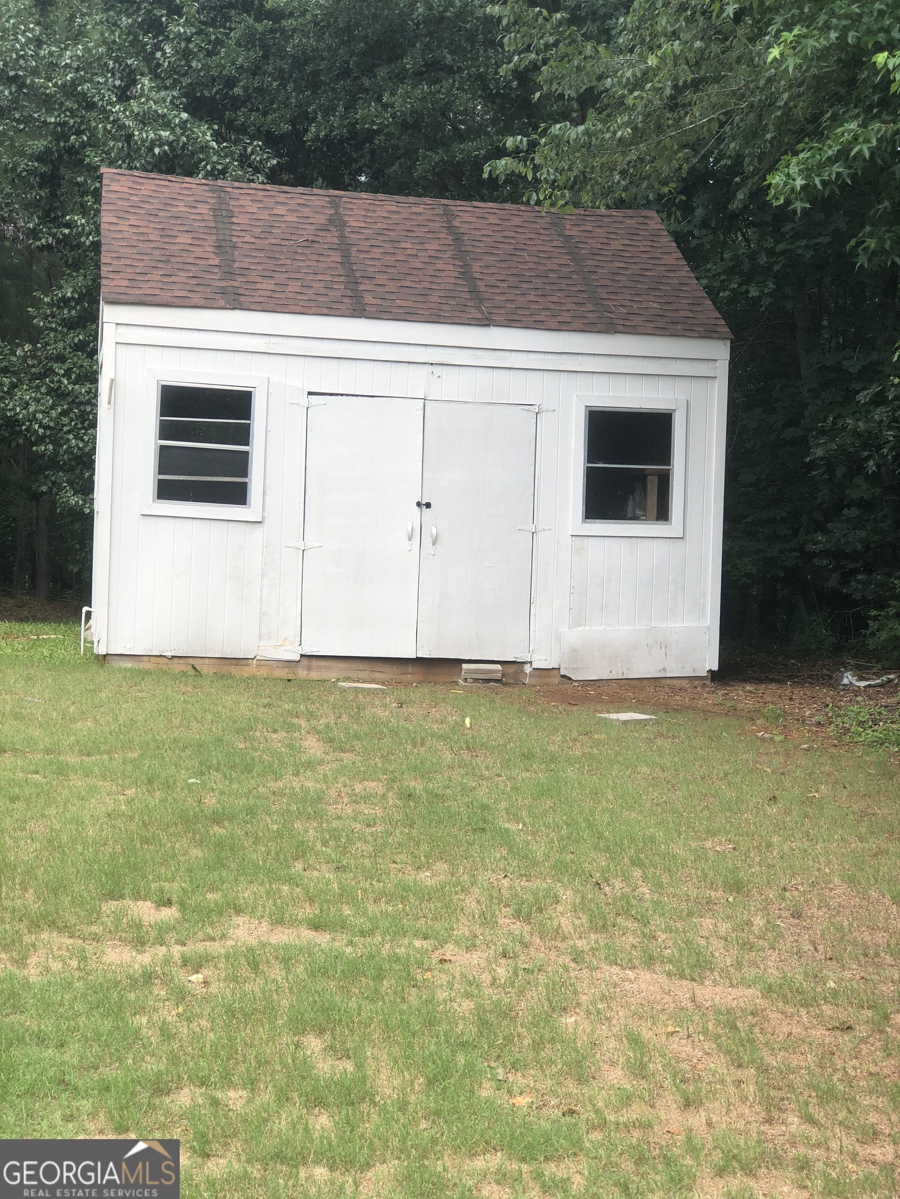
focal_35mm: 57
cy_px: 600
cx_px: 450
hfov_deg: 25.7
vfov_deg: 33.8
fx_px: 1976
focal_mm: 6.6
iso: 20
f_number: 2.8
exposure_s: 1/228
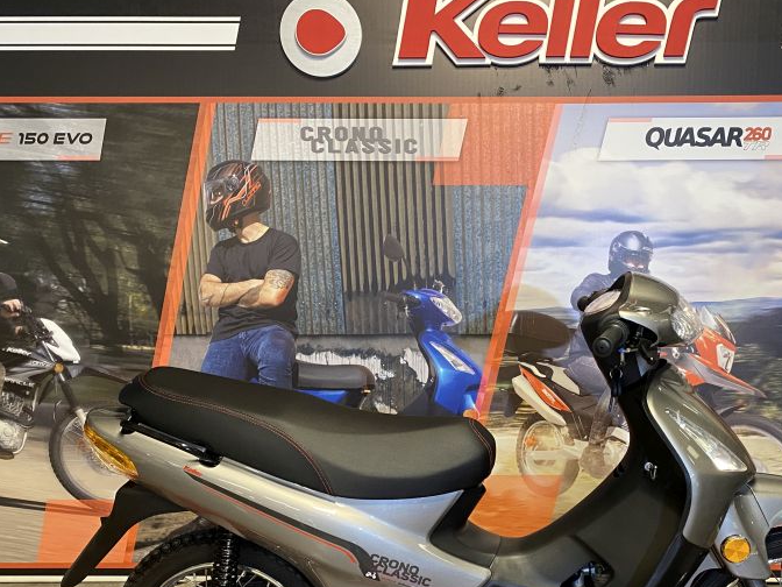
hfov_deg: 45.3
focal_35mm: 41
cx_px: 502
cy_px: 429
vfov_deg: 34.5
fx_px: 926
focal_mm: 4.25
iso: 200
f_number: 1.8
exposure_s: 1/50
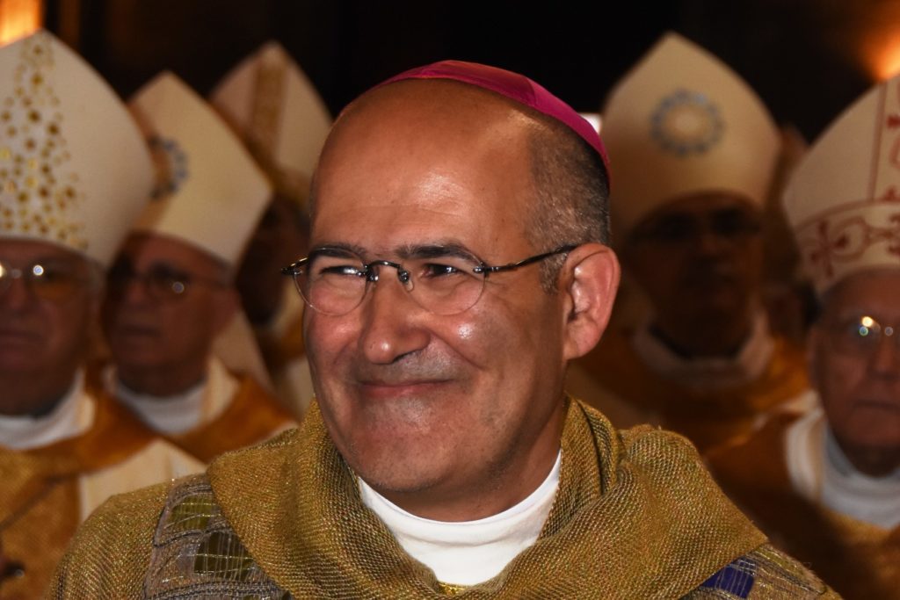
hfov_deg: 19.5
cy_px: 300
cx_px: 450
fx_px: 2625
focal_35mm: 105
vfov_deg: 13.0
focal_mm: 70
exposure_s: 1/60
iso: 800
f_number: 5
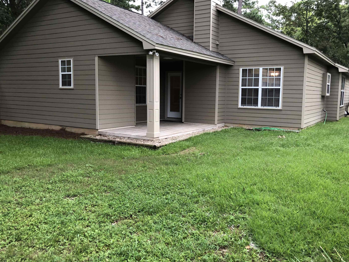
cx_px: 191
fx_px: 313
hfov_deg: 58.3
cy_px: 133
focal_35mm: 31
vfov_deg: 45.4
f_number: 1.8
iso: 25
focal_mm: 3.99
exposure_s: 1/40
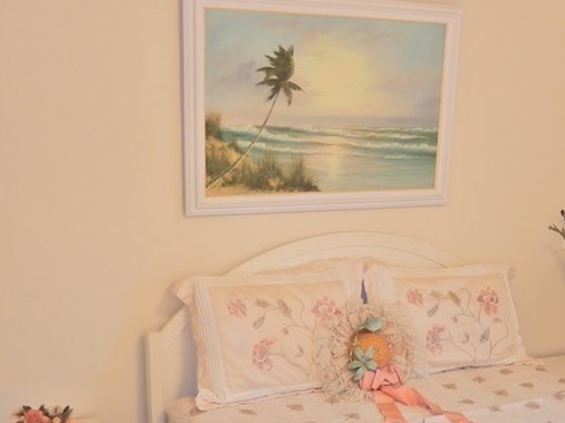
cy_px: 371
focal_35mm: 60
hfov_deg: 31.3
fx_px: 979
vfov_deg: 23.8
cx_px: 458
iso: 180
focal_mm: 4.5
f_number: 3.4
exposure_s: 1/30
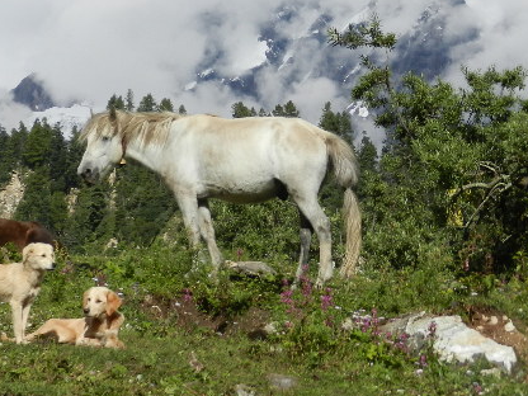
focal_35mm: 150
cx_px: 197
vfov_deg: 9.8
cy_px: 33
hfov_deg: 13.2
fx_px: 2288
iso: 160
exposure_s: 1/1250
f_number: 4.8
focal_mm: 14.1
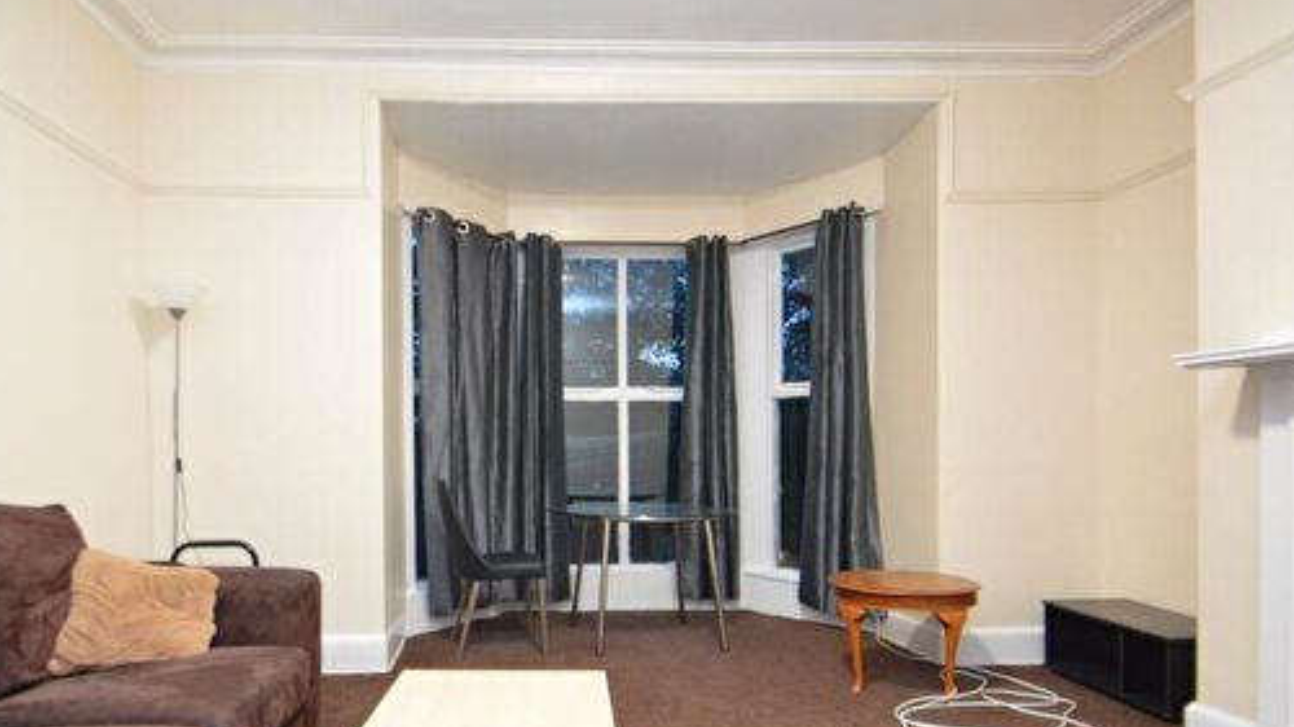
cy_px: 481
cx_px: 603
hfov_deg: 81.1
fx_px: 755
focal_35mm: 22
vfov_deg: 50.6
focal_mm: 10
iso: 2800
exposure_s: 1/30
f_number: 3.5
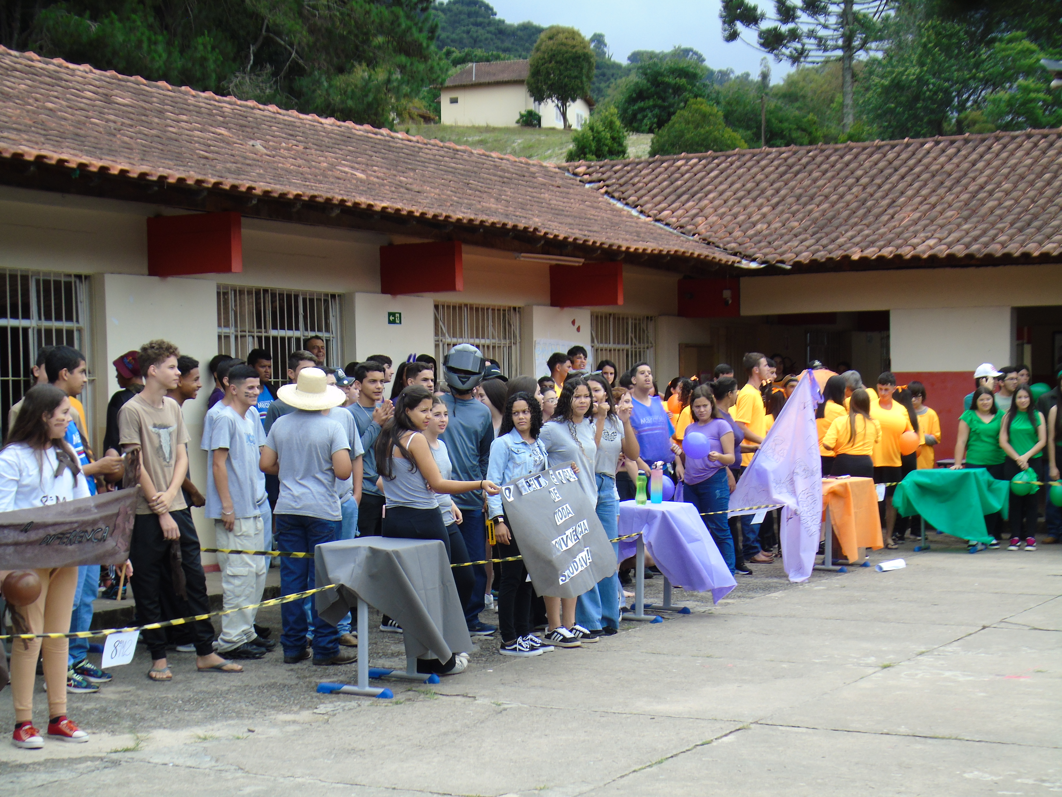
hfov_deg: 31.2
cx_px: 531
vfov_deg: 23.7
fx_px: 1902
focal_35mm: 62
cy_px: 398
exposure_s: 1/125
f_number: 4.5
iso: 80
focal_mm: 11
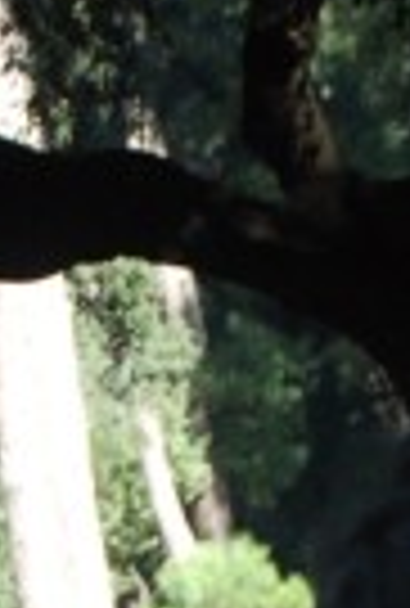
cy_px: 1207
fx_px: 5425
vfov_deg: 6.2
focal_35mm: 320
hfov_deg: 4.3
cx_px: -178
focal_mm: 48
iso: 1000
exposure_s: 1/500
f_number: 4.8
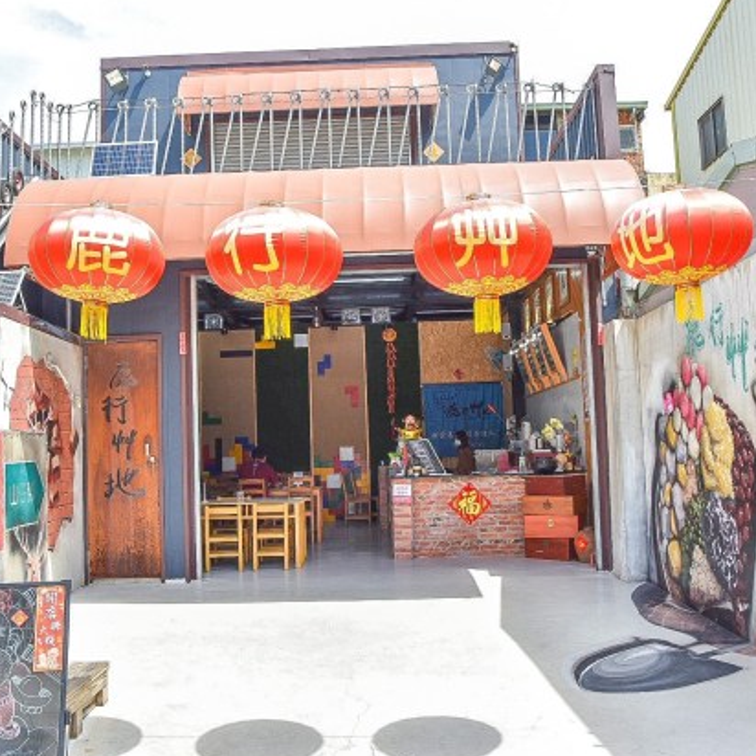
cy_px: 379
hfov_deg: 48.8
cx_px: 352
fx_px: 832
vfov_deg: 48.9
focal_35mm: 34
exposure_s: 1/160
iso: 100
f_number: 6.3
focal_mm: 17
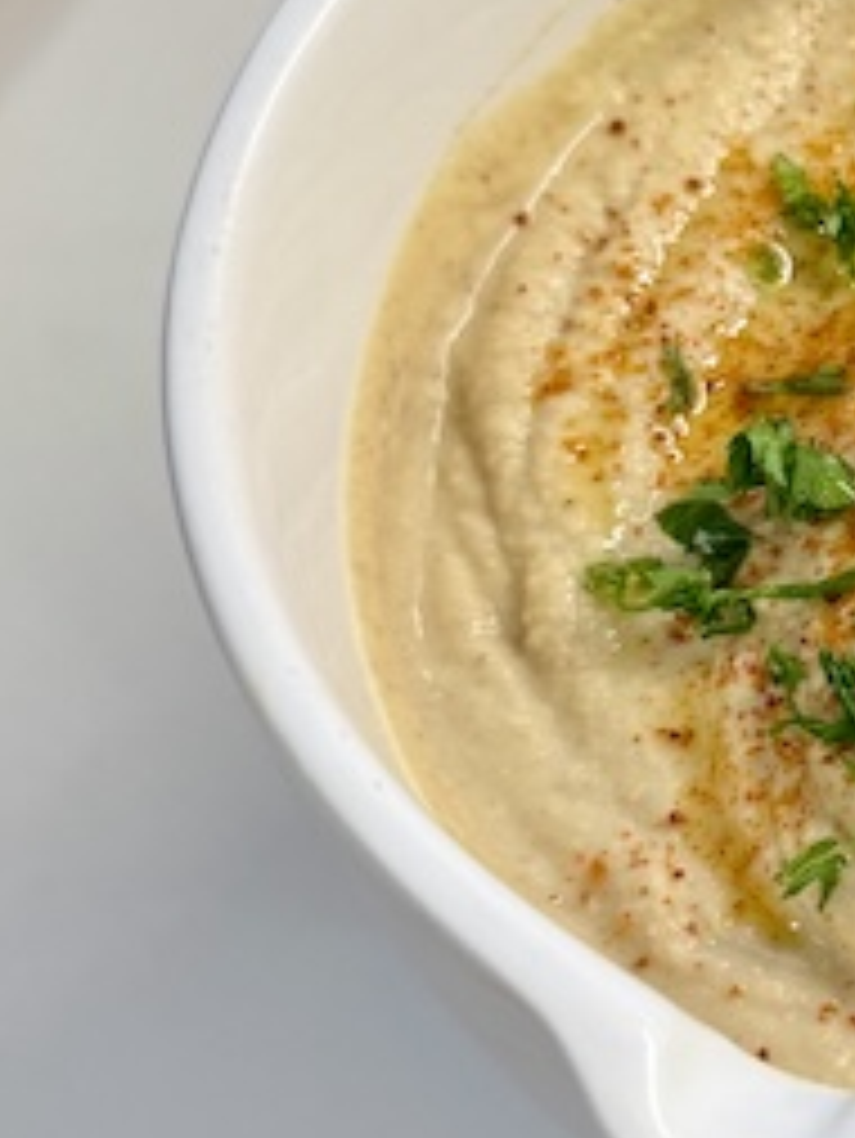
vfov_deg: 21.7
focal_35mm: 90
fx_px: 2961
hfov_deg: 15.2
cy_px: 459
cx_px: 1271
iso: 125
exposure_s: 1/120
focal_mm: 6.76
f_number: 1.78
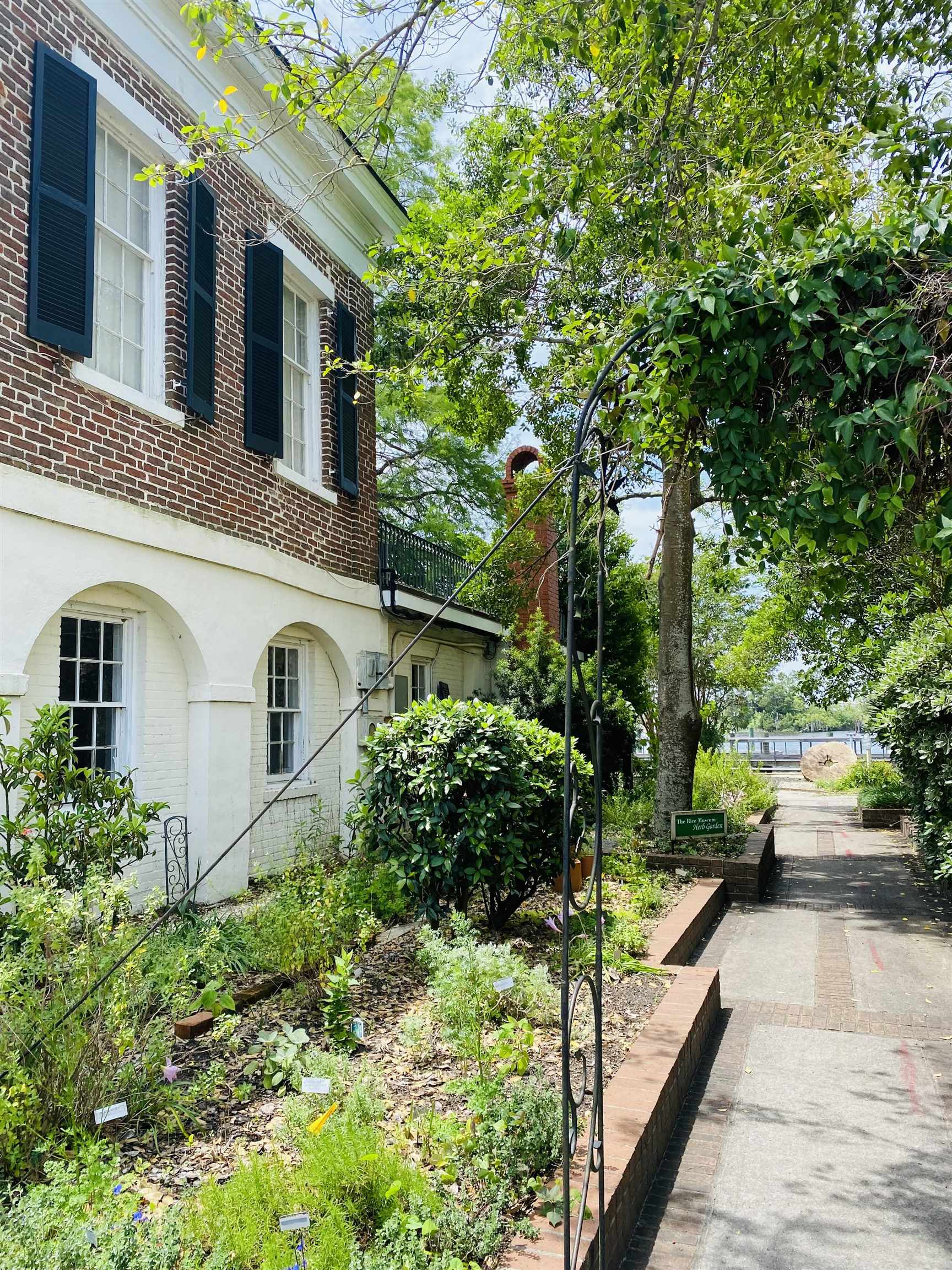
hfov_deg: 53.1
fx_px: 953
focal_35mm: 26
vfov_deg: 67.3
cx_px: 476
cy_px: 635
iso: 32
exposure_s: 1/810
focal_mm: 4.25
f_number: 1.8
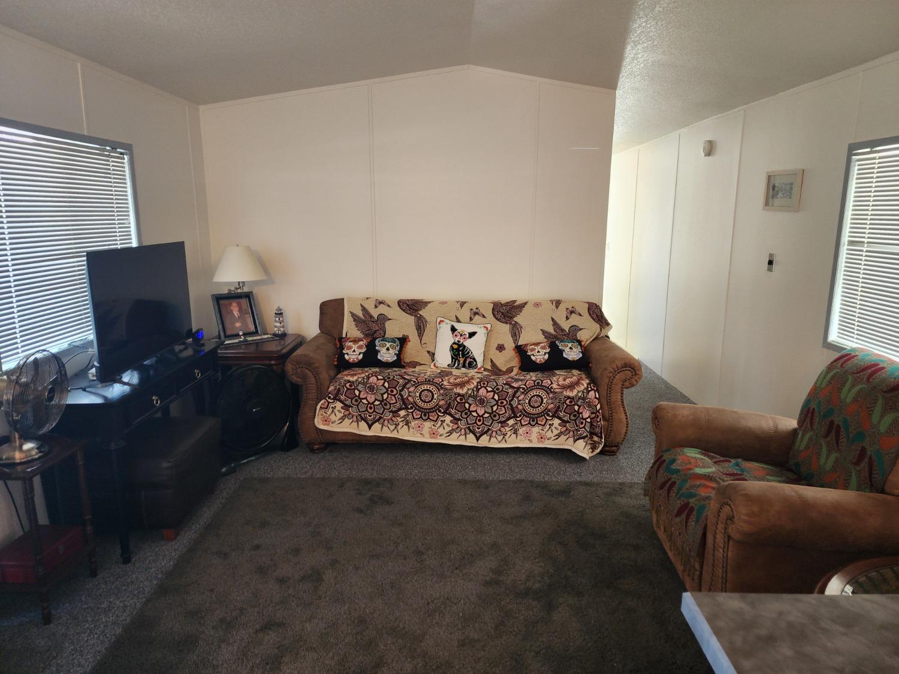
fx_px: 597
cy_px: 337
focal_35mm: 23
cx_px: 450
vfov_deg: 58.9
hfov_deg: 73.9
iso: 320
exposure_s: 1/30
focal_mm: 6.4
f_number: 1.8
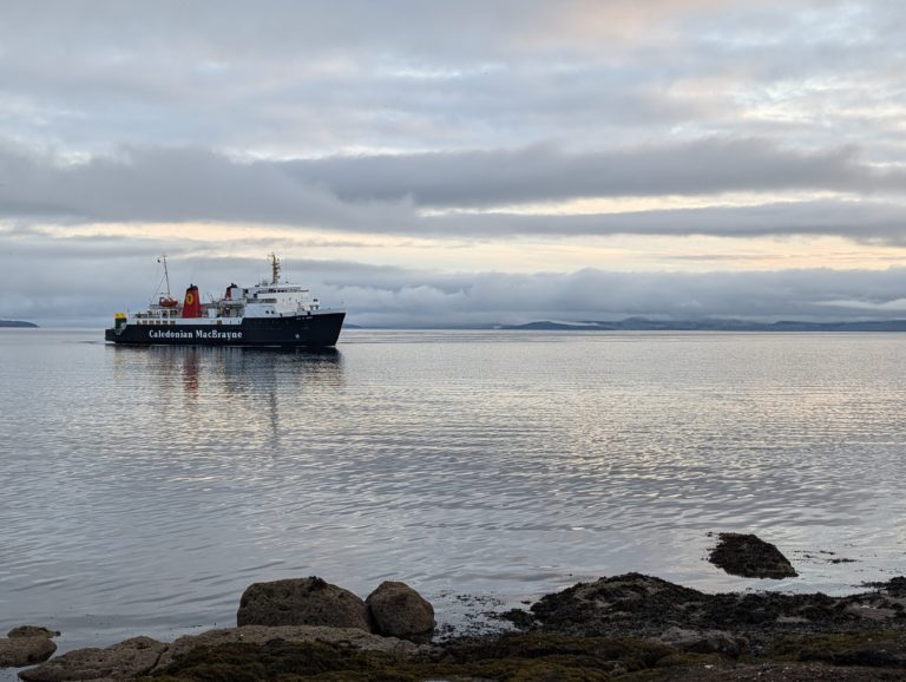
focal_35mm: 49
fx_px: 1284
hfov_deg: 38.9
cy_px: 341
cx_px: 453
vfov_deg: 29.7
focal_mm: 6.9
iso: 25
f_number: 1.68
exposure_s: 1/160
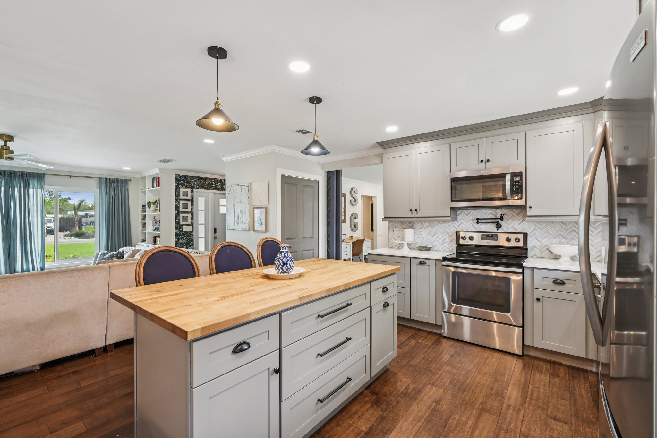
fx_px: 283
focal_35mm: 16
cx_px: 328
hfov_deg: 98.5
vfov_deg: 75.5
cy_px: 219
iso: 400
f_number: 8
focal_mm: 15.5
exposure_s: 1/10
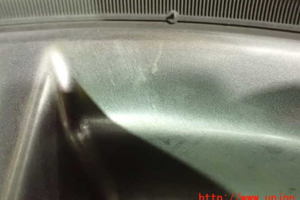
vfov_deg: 38.7
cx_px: 158
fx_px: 283
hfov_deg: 55.8
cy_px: 83
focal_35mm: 34
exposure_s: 1/20
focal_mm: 5.4
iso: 1600
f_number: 2.3
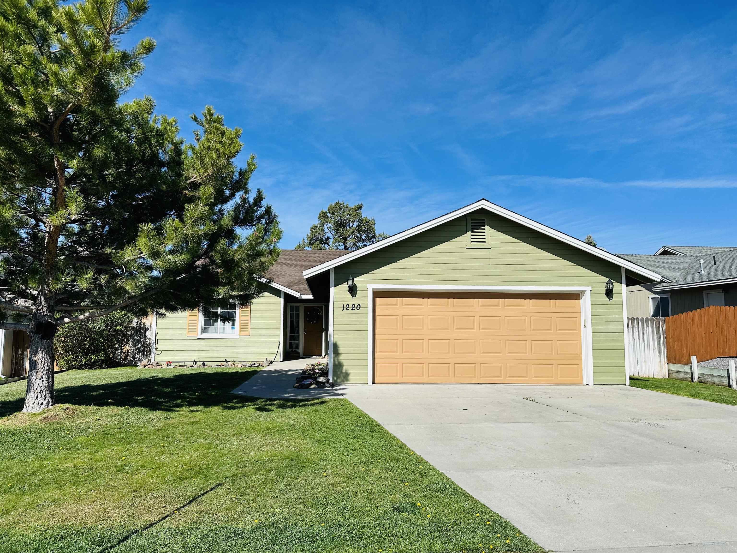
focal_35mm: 24
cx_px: 368
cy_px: 276
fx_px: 511
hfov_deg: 71.6
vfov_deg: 56.8
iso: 80
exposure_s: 1/6623
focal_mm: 6.86
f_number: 1.78
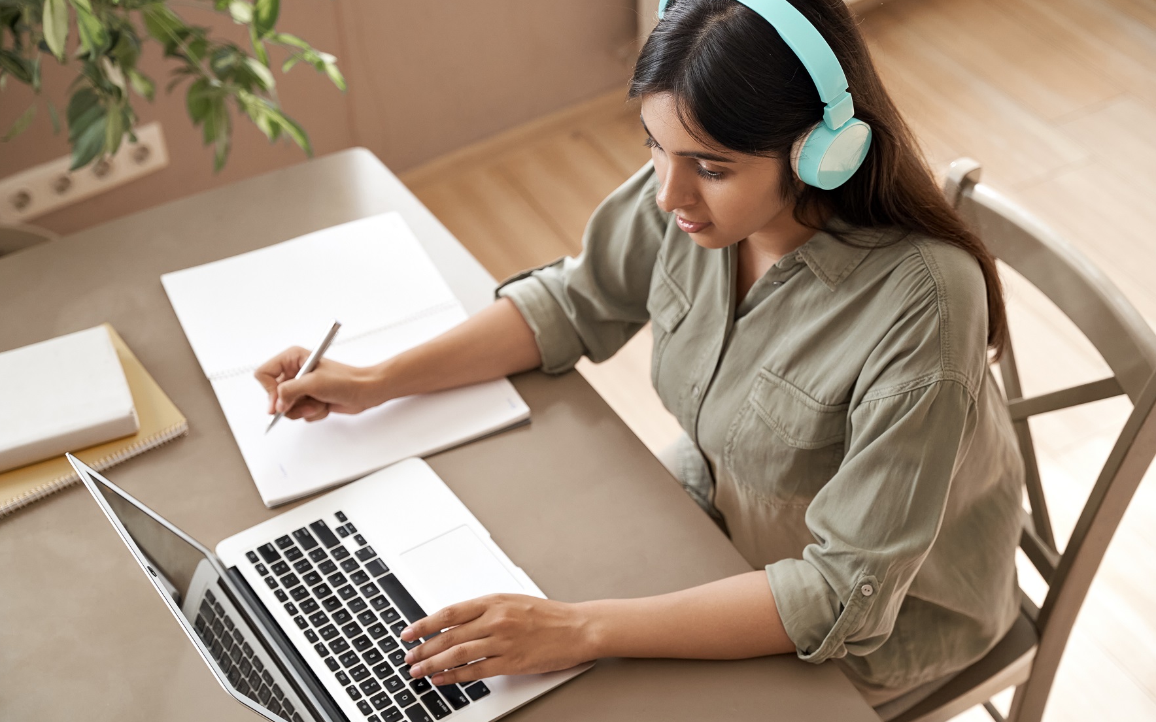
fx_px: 1736
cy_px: 353
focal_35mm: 55
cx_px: 568
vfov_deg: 23.5
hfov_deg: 36.8
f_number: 3.5
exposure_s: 1/500
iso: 800
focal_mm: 53.1
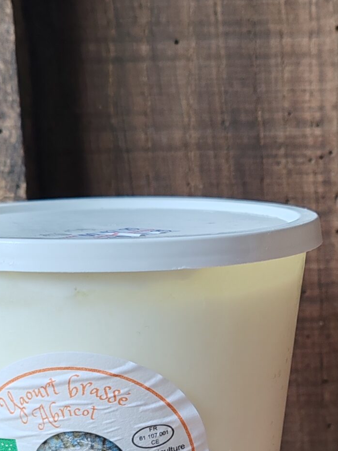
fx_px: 963
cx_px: 248
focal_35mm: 74
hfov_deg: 19.8
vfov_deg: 25.9
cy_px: 361
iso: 80
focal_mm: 6.12
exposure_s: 1/100
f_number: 1.9
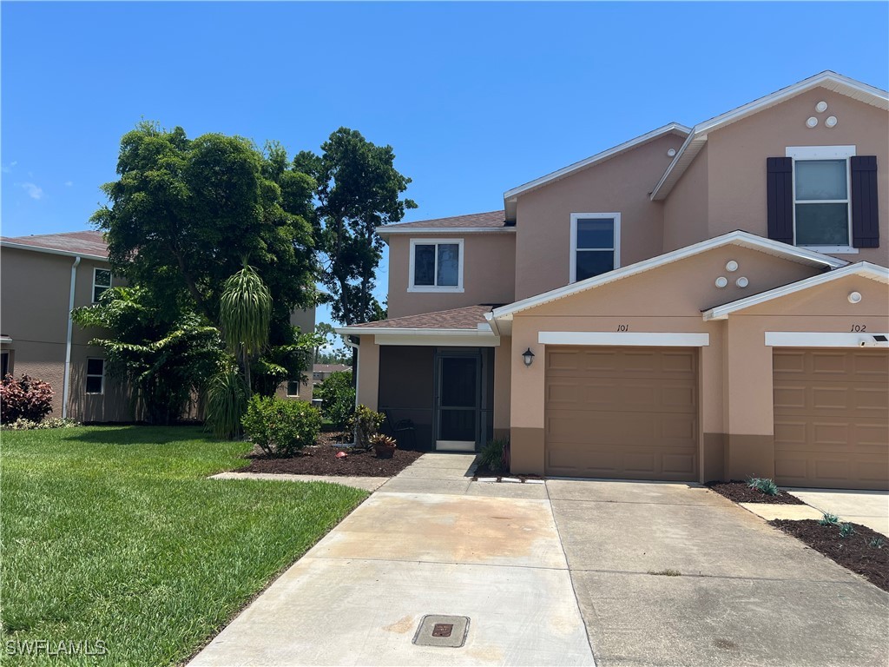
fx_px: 668
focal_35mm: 26
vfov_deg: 53.1
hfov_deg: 67.3
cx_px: 444
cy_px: 334
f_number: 1.5
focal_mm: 5.7
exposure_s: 1/4630
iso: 50
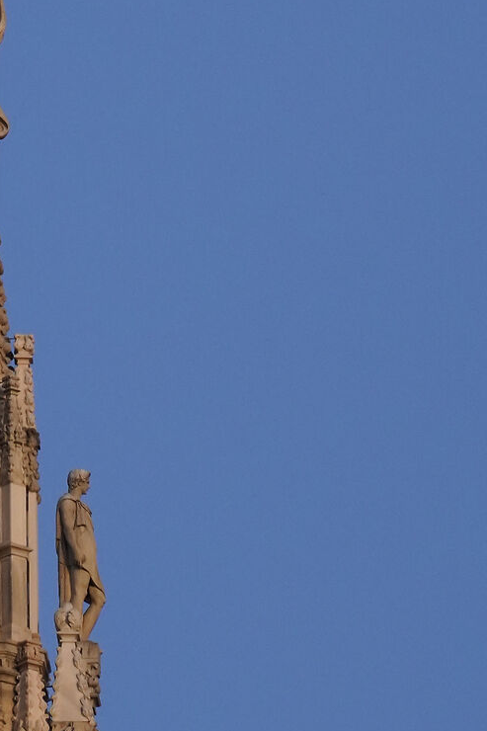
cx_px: -217
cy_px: -179
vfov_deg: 2.2
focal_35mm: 930
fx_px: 18871
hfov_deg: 1.5
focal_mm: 191
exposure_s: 1/320
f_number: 11
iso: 1000
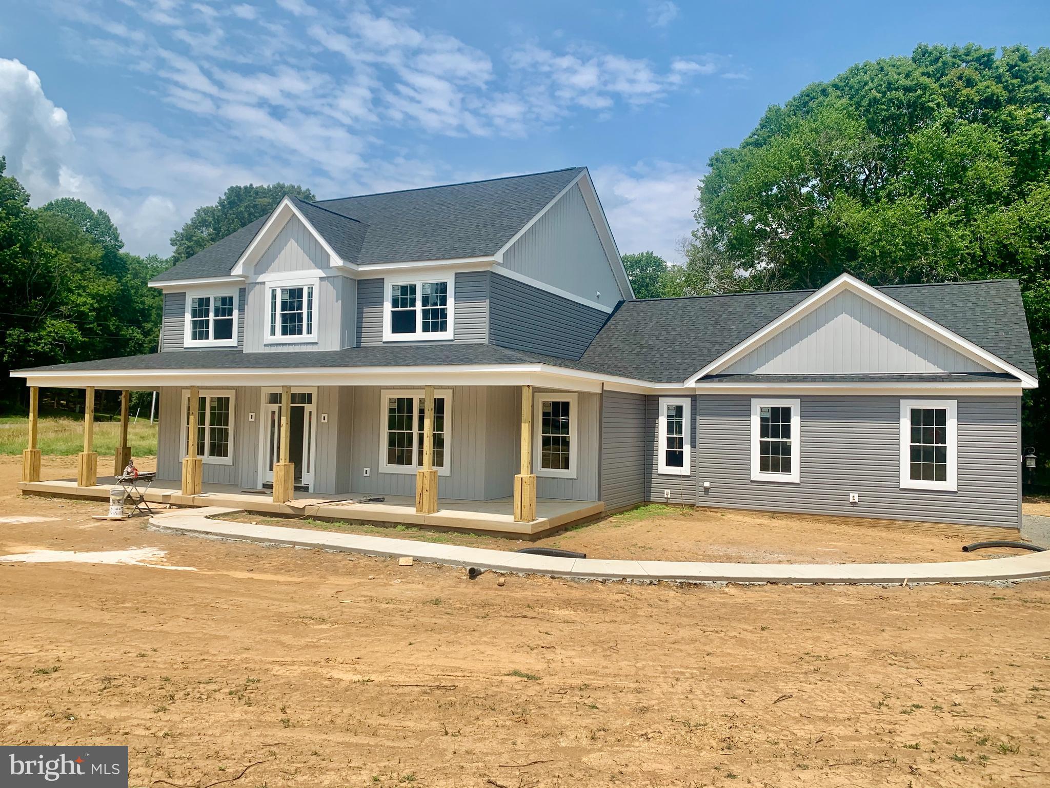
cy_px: 394
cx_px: 525
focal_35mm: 26
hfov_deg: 67.3
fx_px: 789
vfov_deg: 53.1
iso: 25
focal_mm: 4.25
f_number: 1.8
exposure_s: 1/3289
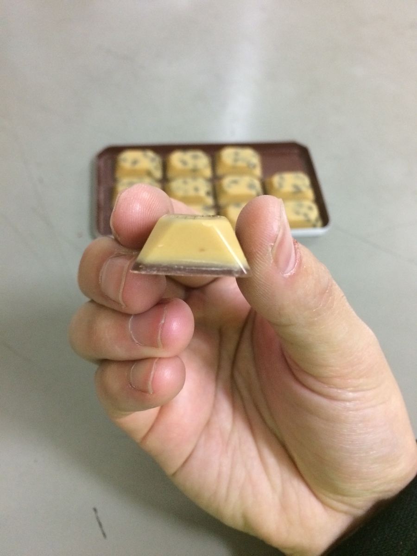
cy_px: 278
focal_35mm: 29
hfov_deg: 48.2
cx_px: 208
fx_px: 466
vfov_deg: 61.7
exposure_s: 1/30
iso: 250
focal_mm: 4.15
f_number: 2.2
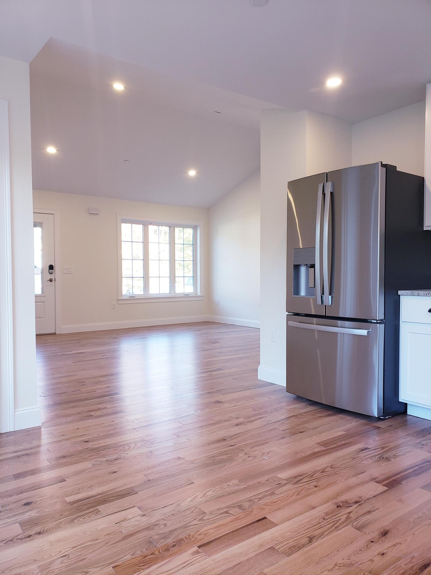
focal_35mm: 26
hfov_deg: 53.1
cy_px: 288
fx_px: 432
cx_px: 216
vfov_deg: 67.3
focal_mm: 4.3
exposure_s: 1/60
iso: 125
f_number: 2.4
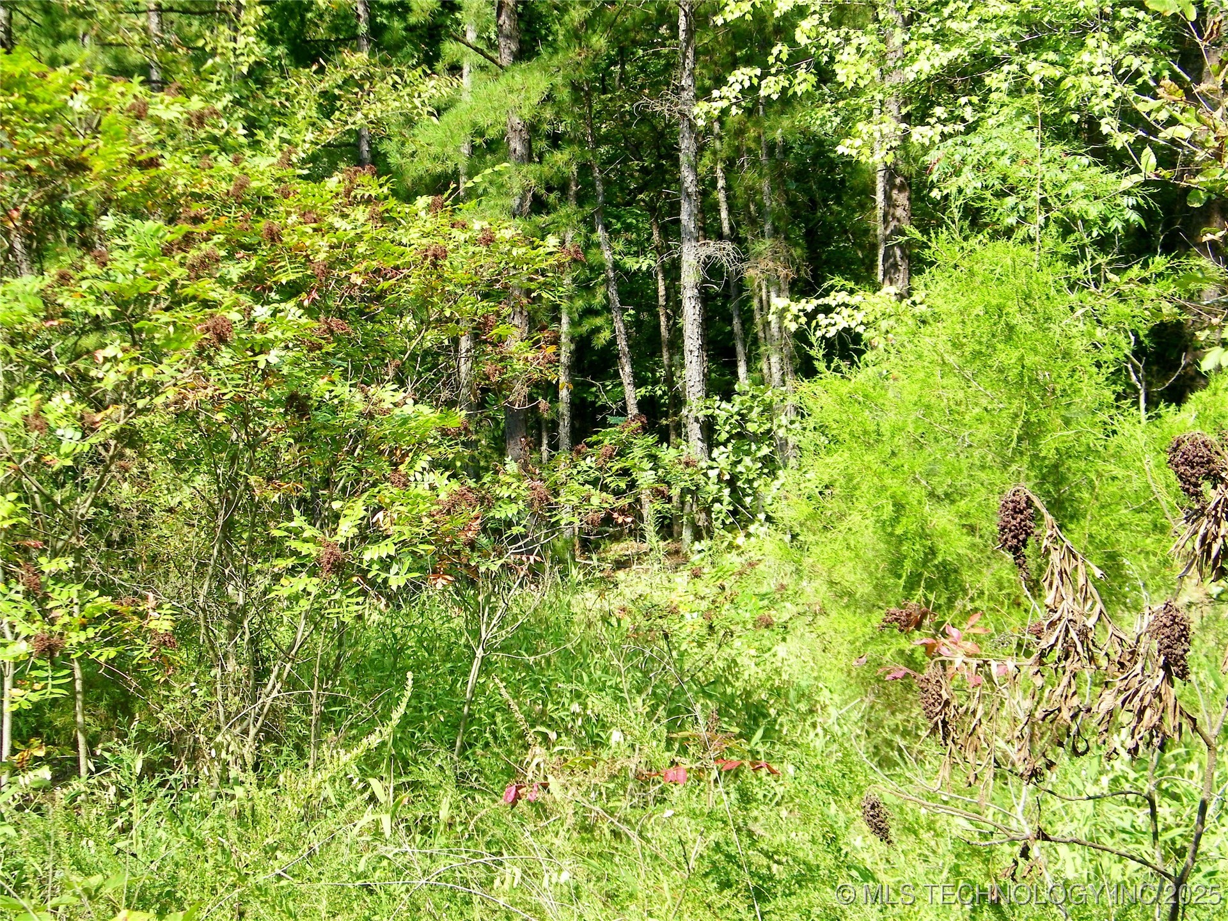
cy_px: 460
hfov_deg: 37.5
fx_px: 1809
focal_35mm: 51
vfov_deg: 28.6
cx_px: 614
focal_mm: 9.1
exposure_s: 1/250
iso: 80
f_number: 4
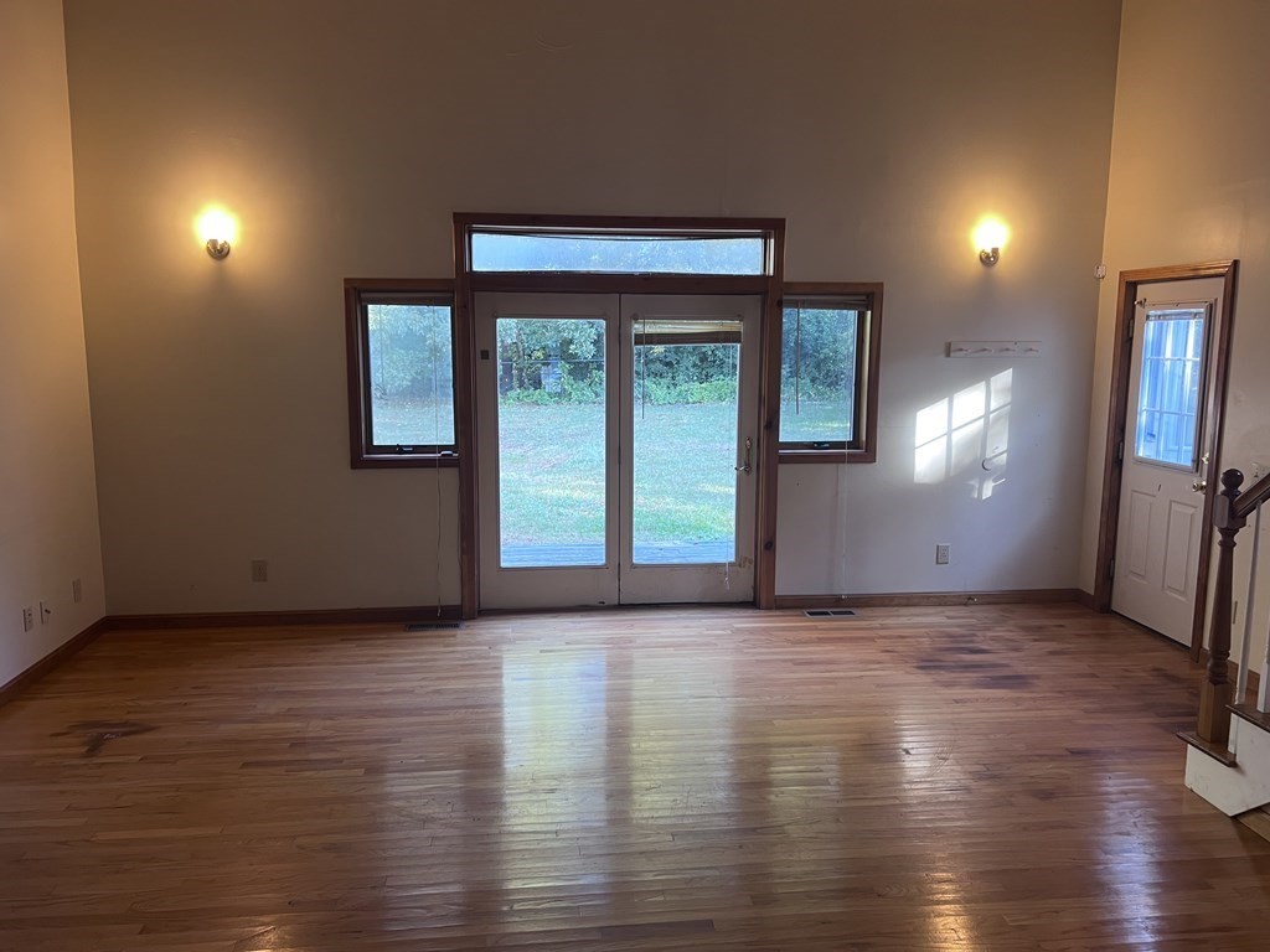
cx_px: 635
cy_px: 476
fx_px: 954
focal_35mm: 26
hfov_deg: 67.3
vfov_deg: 53.1
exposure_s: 1/60
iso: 100
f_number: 1.5
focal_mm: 5.7
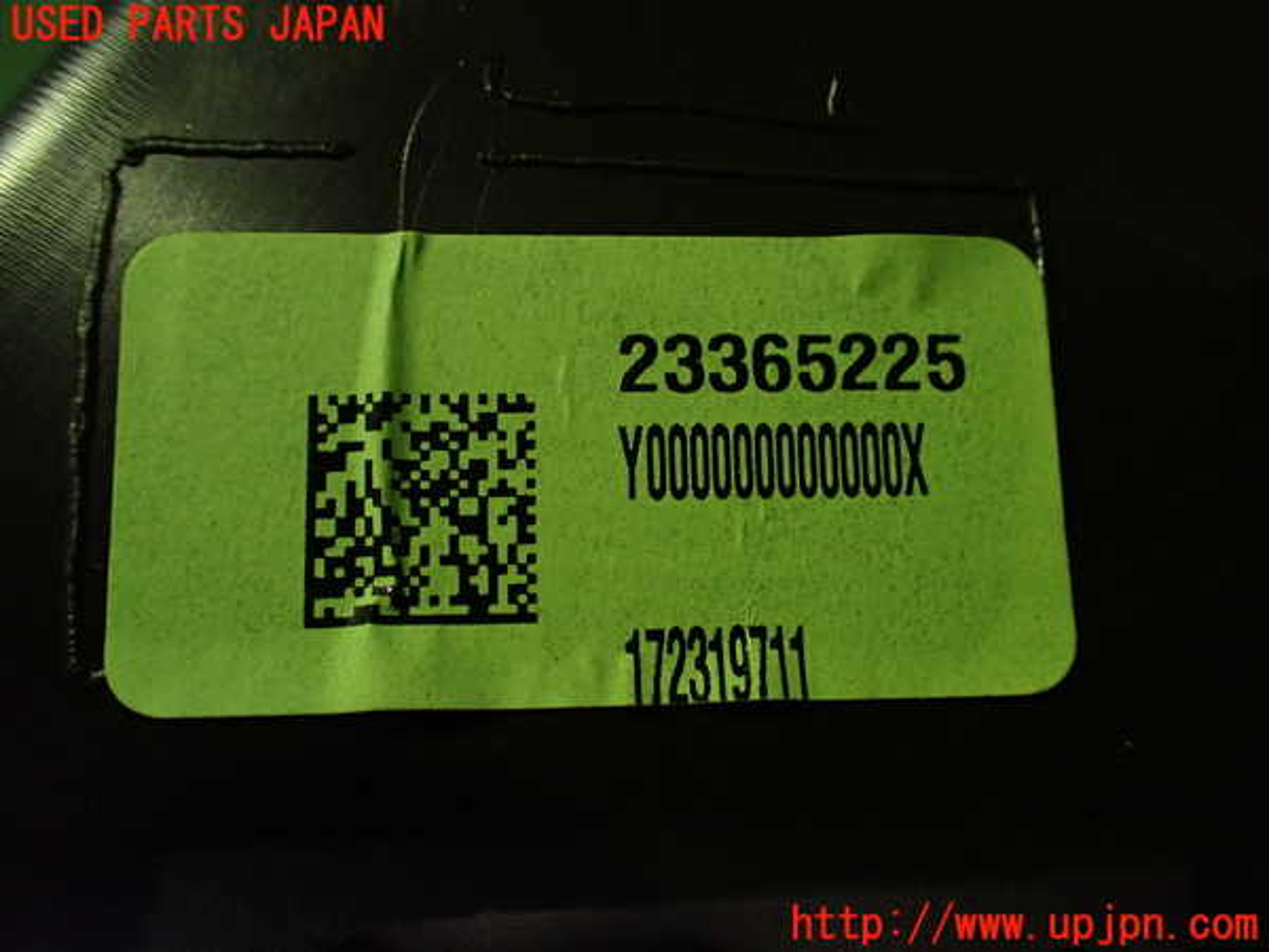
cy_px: 476
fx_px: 1100
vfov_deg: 46.8
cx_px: 634
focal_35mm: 30
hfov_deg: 60.0
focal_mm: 5.4
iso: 800
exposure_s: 1/50
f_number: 2.3
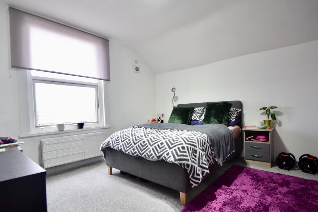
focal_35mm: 17
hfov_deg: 93.3
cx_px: 157
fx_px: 150
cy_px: 115
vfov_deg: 70.3
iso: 500
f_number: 4.5
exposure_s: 1/15
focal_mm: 10
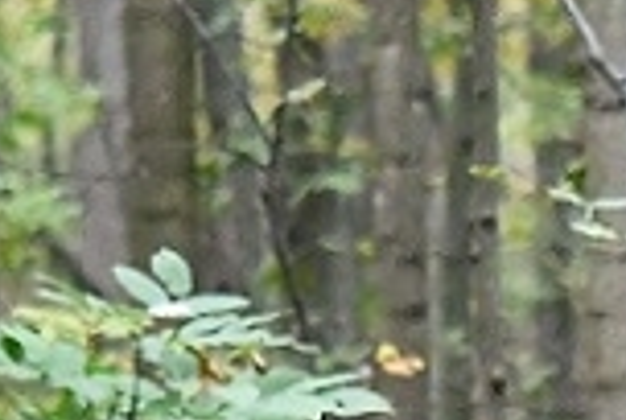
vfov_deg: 2.2
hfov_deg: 3.3
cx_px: -945
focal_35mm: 613
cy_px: 764
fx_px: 10680
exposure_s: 1/1000
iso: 6400
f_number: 3.2
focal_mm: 70
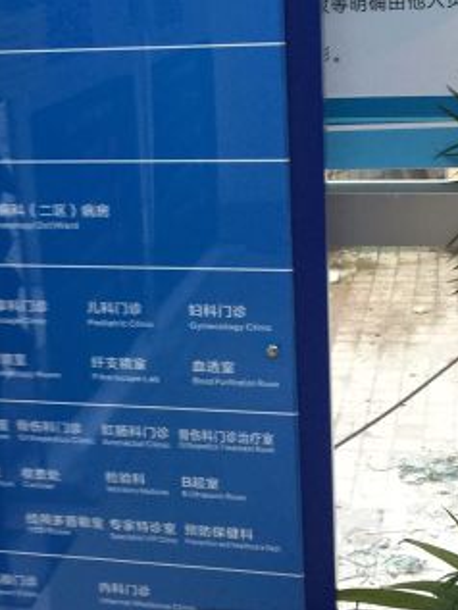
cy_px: 241
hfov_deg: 22.8
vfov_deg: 30.2
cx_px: 151
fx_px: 1128
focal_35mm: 64
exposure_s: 1/15
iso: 50
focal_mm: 4.15
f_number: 2.2
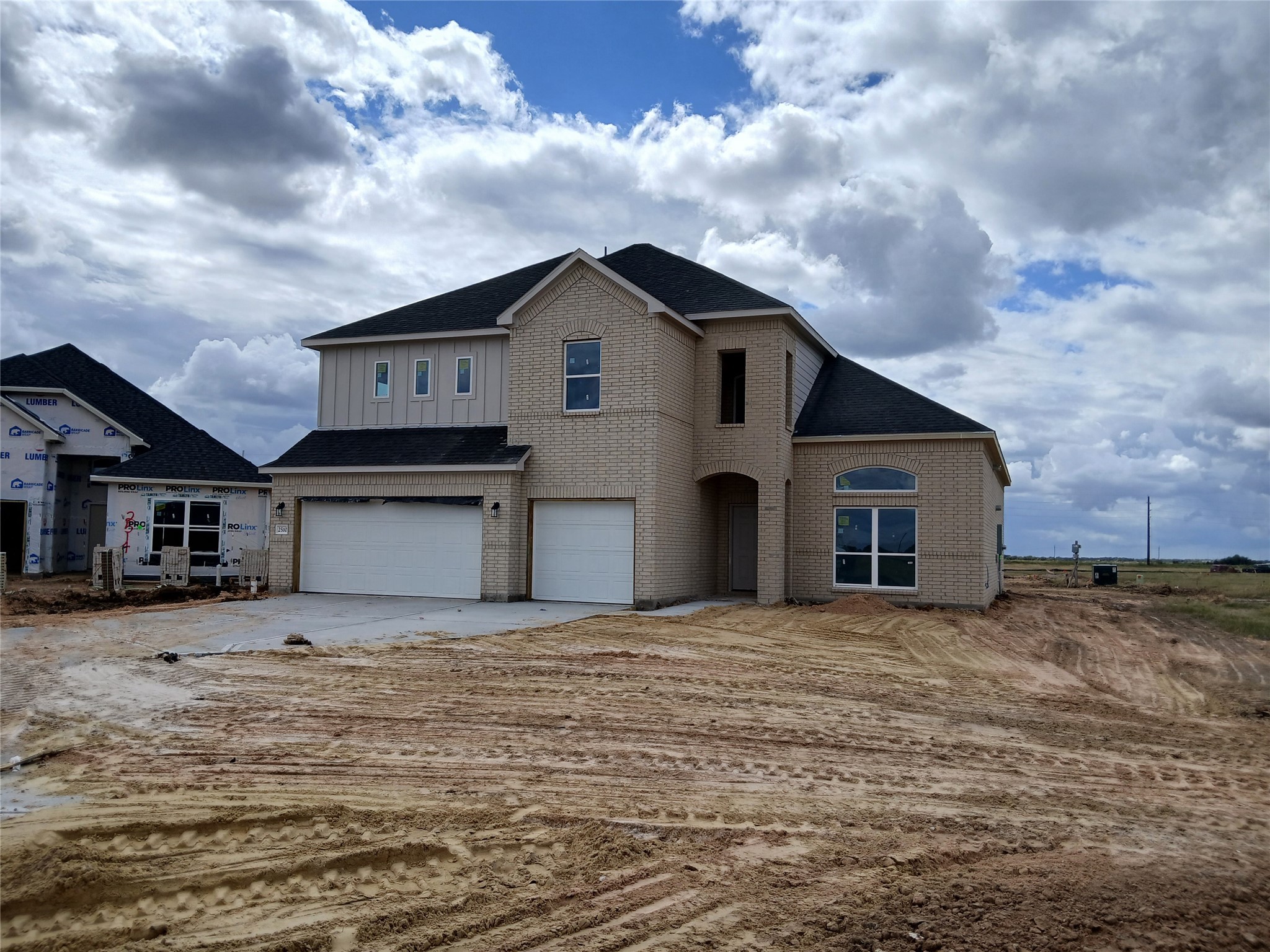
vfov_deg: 53.1
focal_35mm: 26
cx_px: 635
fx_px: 954
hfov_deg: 67.3
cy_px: 476
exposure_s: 1/1592
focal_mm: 3.98
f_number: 1.8
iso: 20
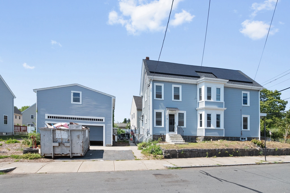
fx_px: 121
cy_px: 96
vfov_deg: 77.3
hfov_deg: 100.4
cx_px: 145
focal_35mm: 15
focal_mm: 10
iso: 800
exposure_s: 1/4000
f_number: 6.3
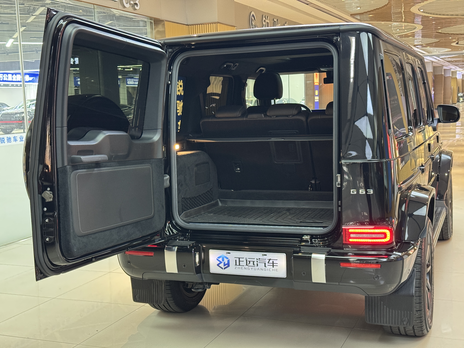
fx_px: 643
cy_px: 174
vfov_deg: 30.3
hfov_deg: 39.7
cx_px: 232
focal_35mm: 48
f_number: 1.78
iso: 400
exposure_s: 1/33
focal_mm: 6.76
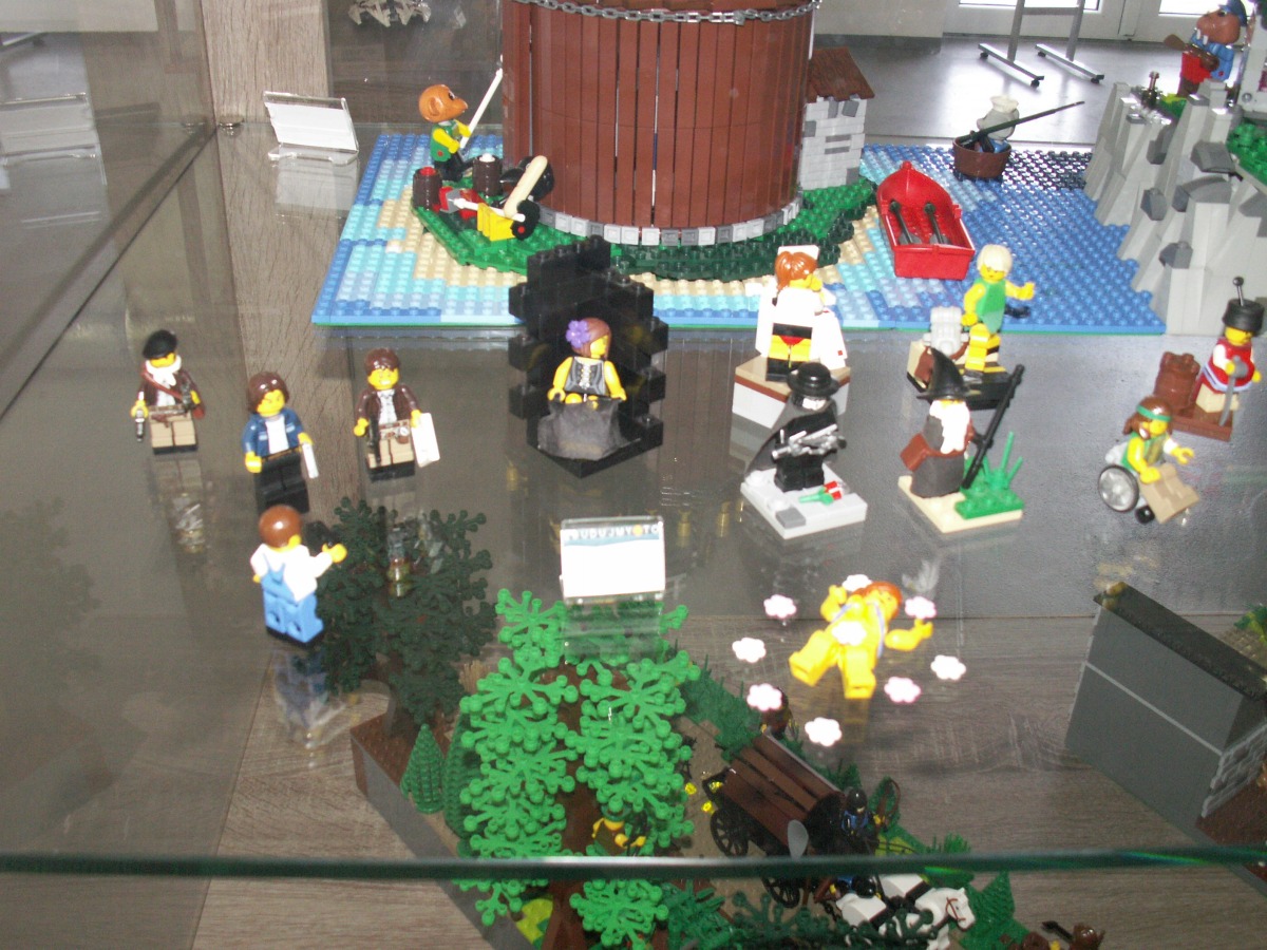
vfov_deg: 40.7
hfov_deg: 52.6
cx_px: 634
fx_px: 1281
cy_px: 475
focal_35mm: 35
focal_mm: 5.86
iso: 160
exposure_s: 1/125
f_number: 2.8
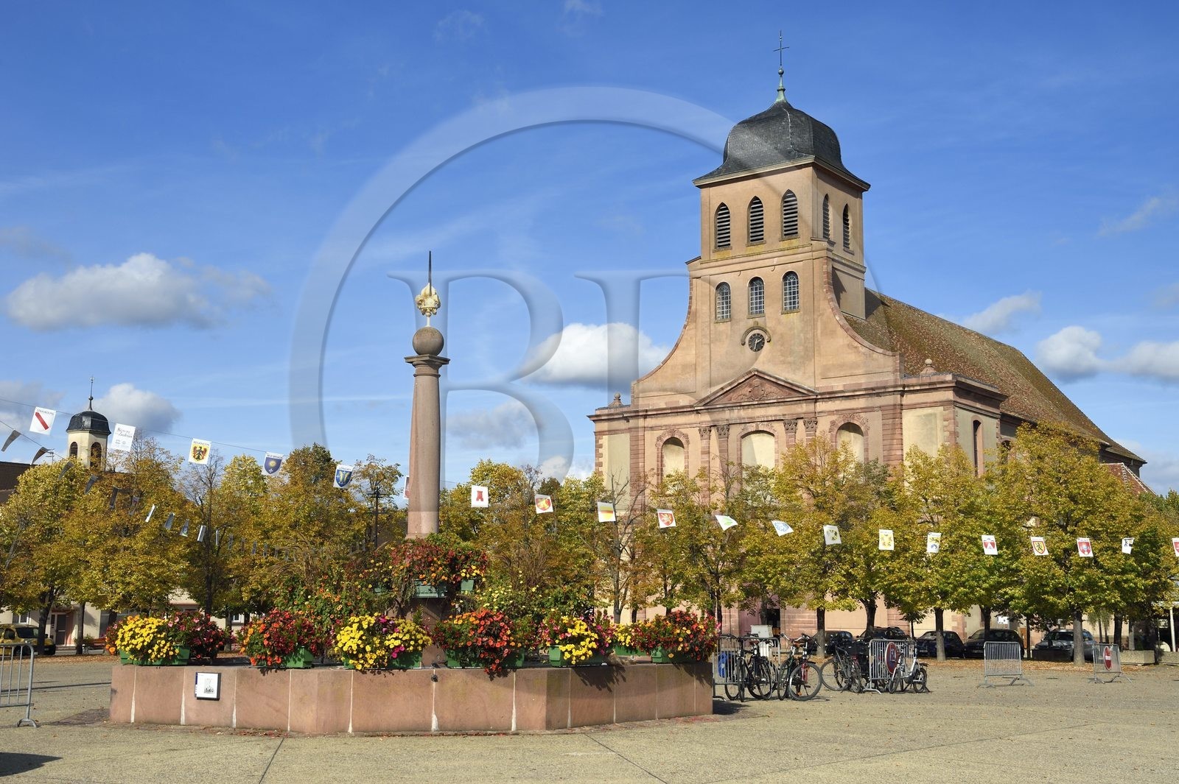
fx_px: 1506
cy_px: 392
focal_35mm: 46
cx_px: 590
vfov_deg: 29.2
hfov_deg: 42.8
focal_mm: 46
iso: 200
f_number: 10
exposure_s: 1/800
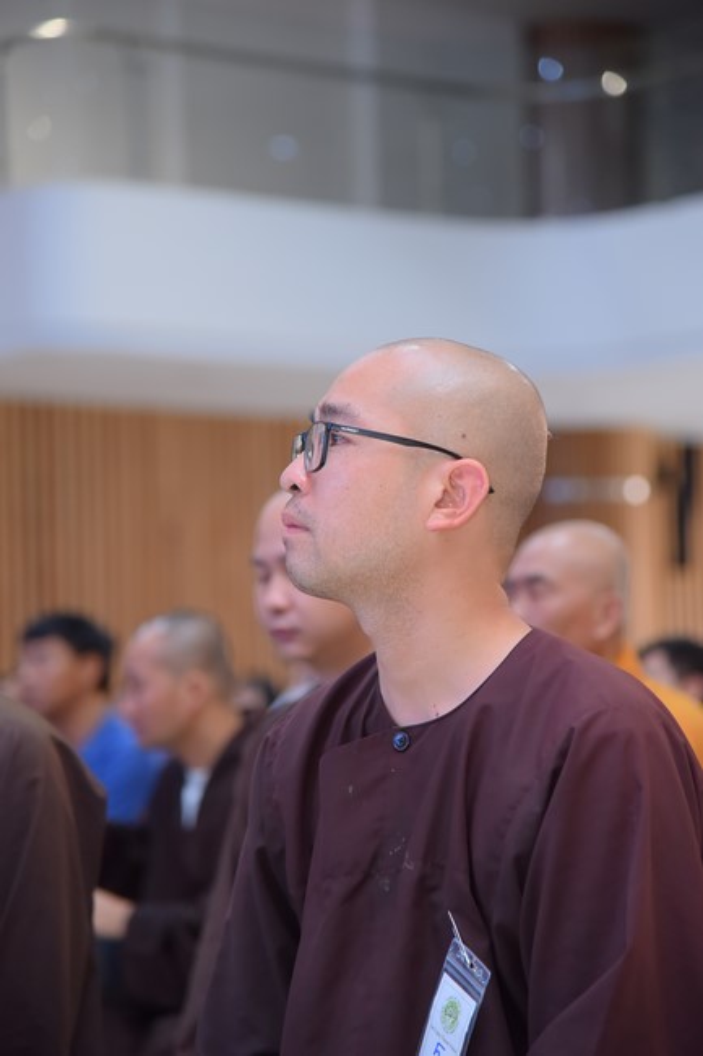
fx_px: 3517
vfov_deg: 17.1
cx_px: 352
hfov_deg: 11.4
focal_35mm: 120
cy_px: 528
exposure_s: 1/125
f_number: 4.5
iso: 1600
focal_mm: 120
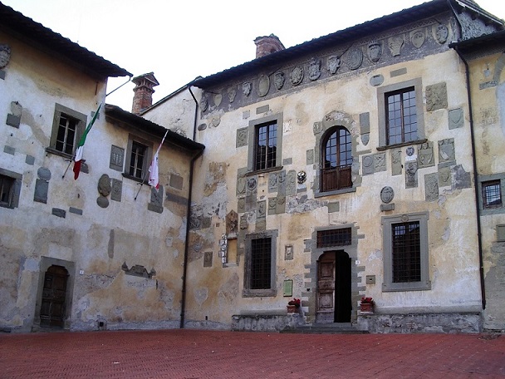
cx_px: 252
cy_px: 190
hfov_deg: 49.0
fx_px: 554
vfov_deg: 37.7
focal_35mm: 38
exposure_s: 1/80
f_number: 4.8
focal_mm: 5.8
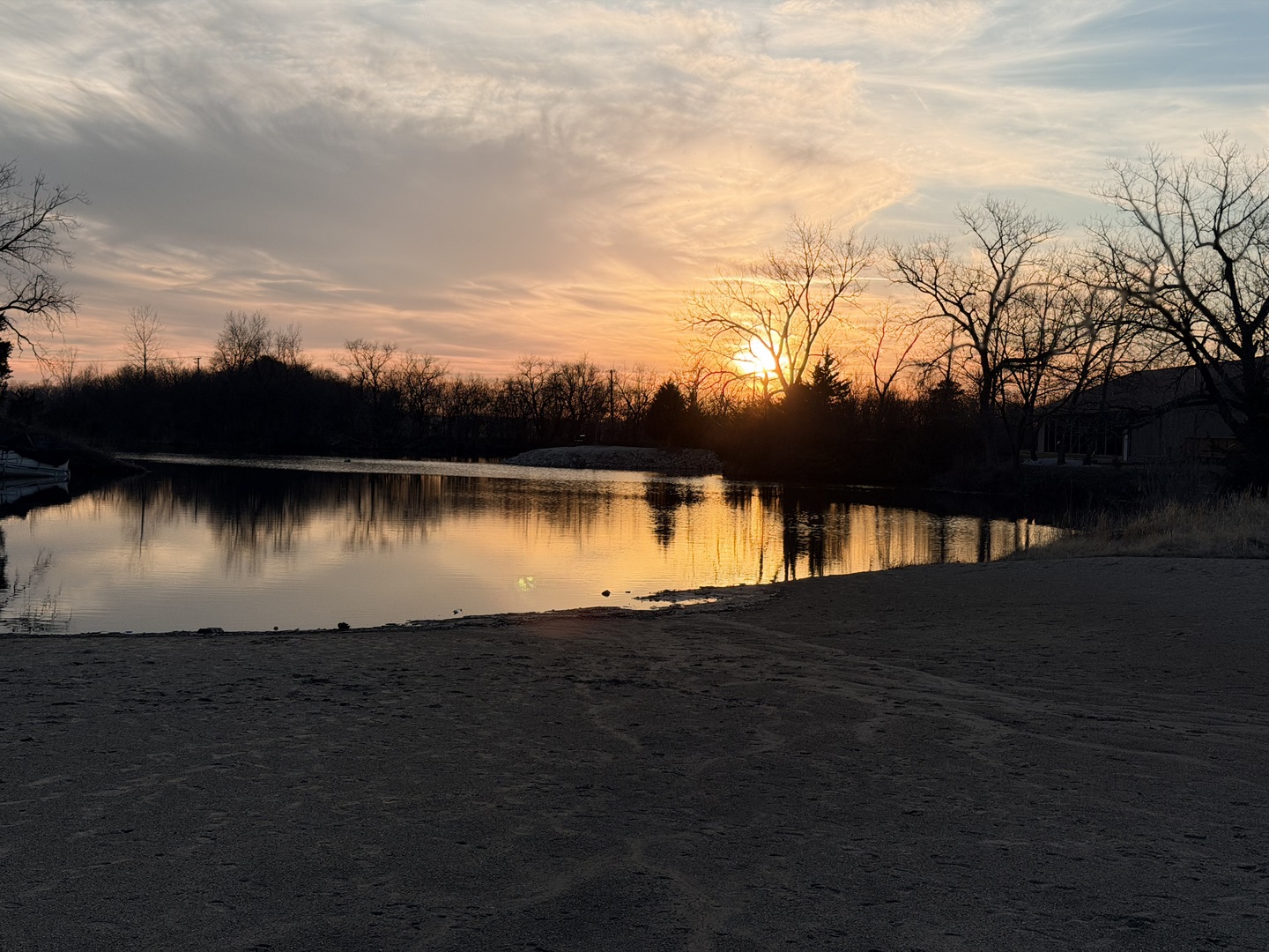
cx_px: 634
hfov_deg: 39.7
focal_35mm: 48
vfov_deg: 30.3
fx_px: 1760
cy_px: 476
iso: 80
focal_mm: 6.76
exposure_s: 1/3704
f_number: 1.78
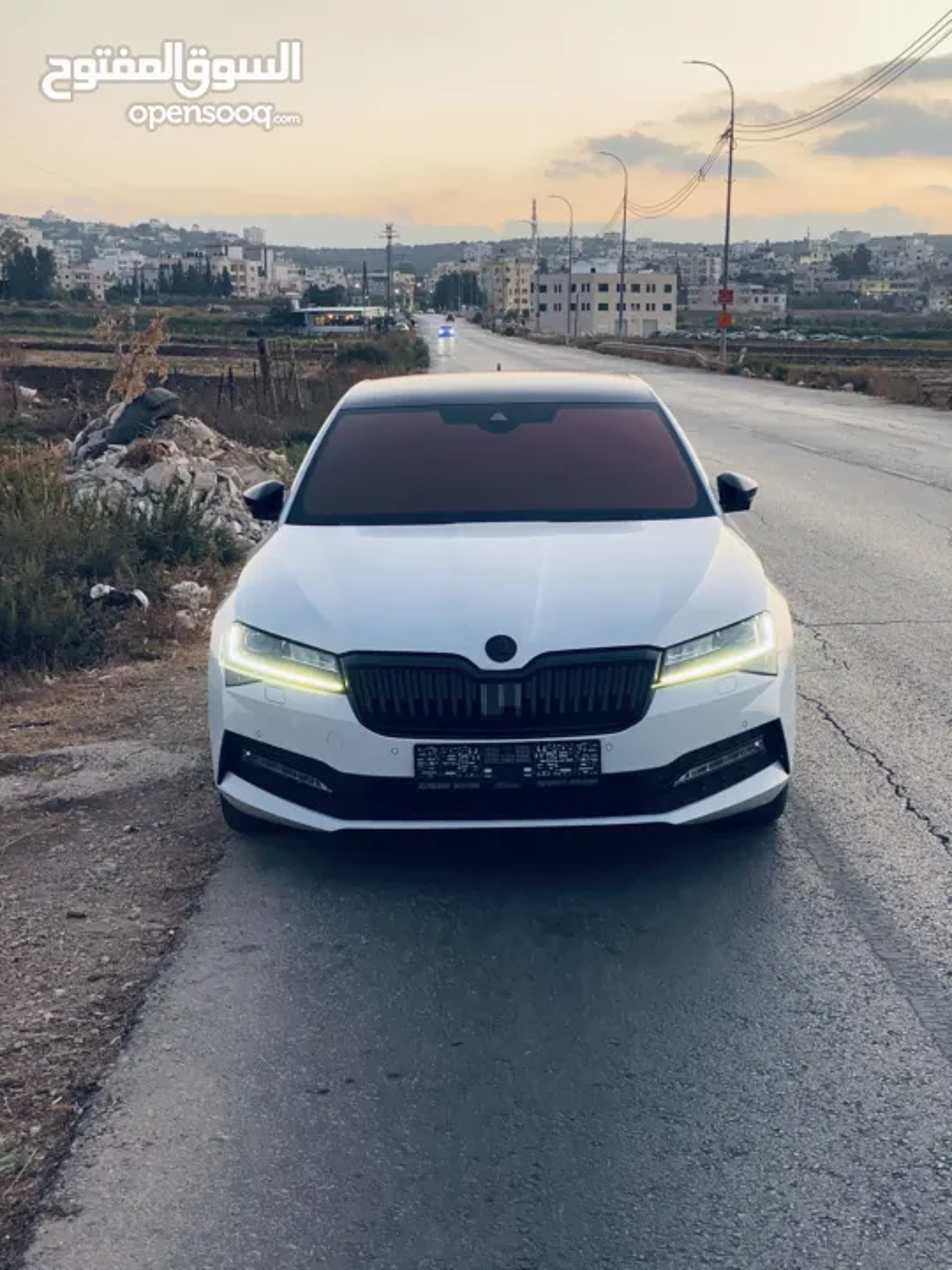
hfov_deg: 28.0
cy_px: 635
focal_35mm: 52
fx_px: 1907
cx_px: 476
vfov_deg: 36.8
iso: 160
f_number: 2
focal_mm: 6
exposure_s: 1/51
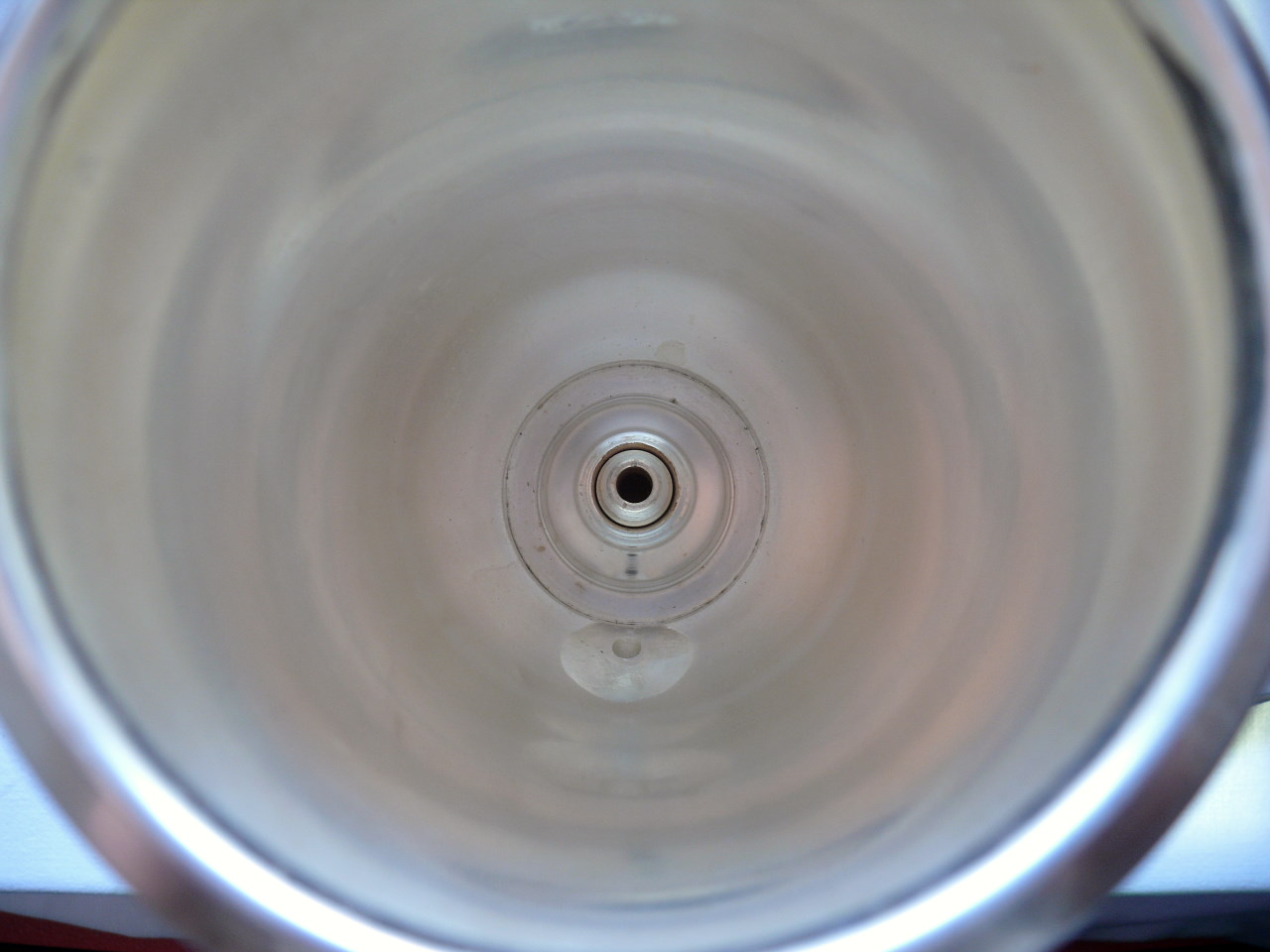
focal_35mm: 35
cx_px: 635
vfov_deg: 40.7
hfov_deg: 52.6
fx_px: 1284
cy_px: 476
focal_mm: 7.4
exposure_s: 1/30
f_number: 2.8
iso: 100
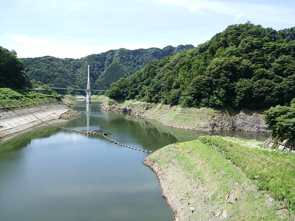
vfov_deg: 53.1
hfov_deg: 67.3
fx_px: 222
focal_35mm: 26
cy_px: 110
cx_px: 148
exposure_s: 1/779
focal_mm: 4.8
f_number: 2
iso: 37
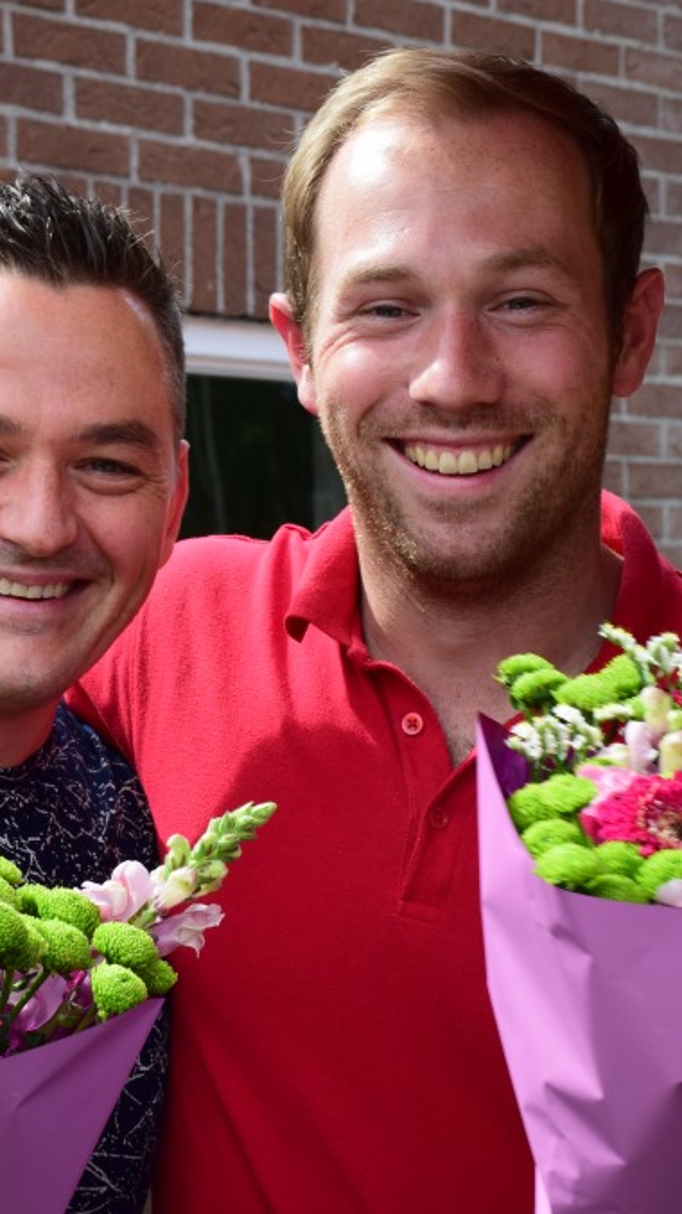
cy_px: 610
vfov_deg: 21.4
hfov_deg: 12.1
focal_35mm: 100
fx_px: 3217
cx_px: 156
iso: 400
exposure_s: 1/250
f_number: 10
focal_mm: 42
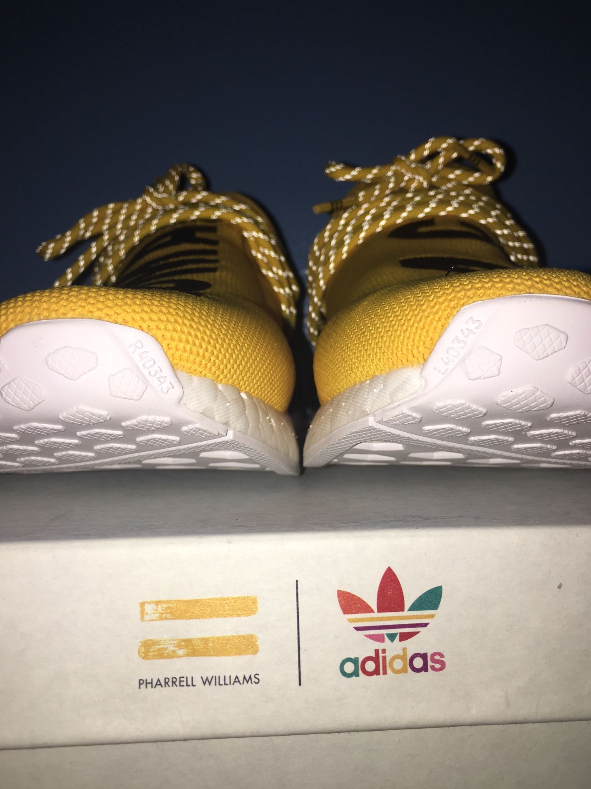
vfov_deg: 60.0
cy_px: 383
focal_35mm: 30
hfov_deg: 46.8
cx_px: 297
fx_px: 683
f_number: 2.2
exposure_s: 1/220
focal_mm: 4.15
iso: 25
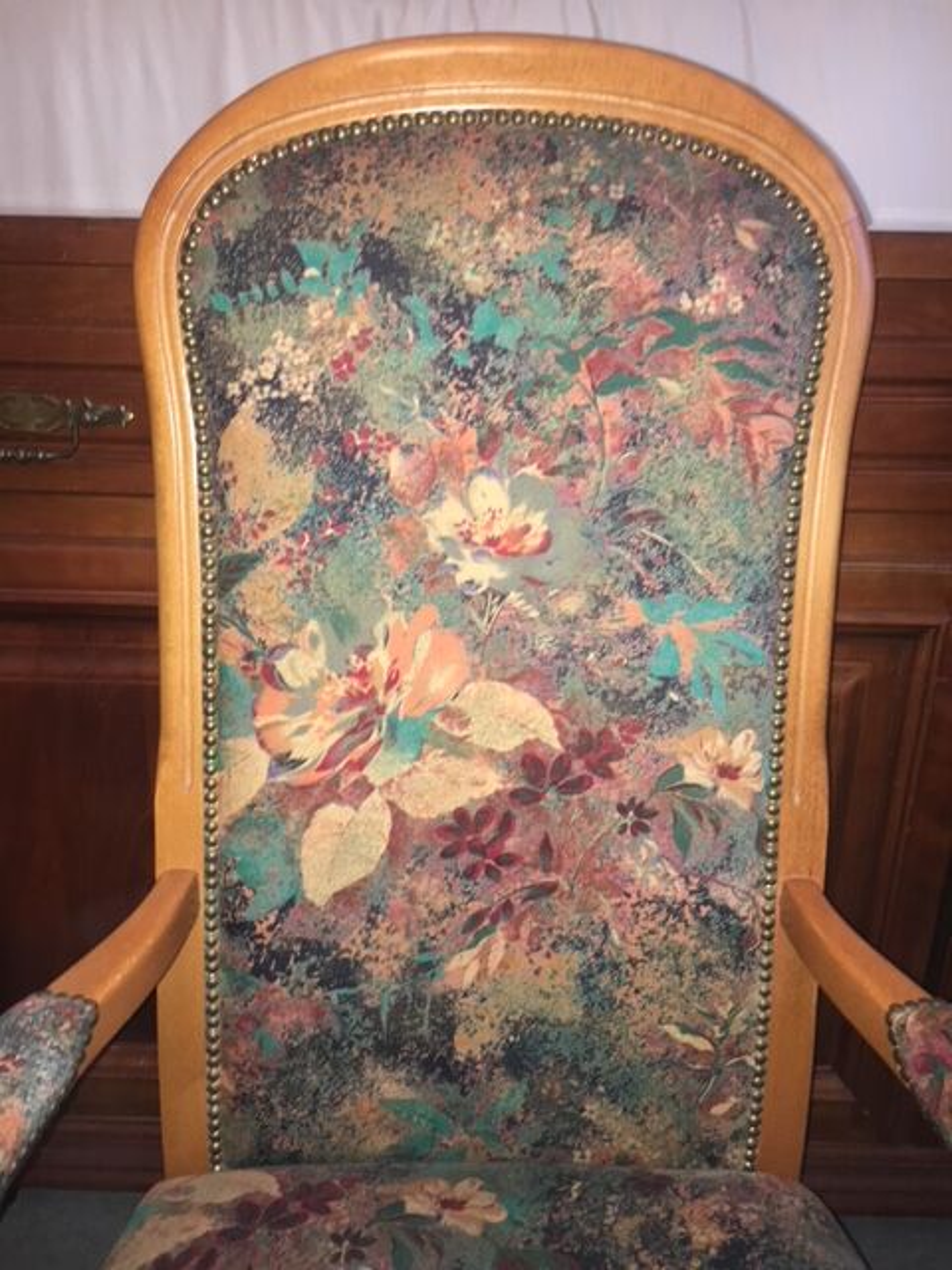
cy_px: 635
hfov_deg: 48.2
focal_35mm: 29
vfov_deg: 61.7
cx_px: 476
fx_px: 1063
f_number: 2.2
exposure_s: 1/17
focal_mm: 4.15
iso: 125
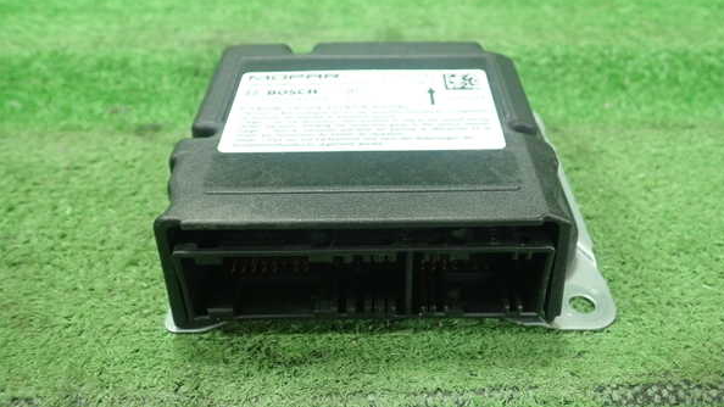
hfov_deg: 59.5
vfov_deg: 35.6
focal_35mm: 33
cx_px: 364
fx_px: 633
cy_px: 212
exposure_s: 1/125
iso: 400
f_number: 2.3
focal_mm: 5.5
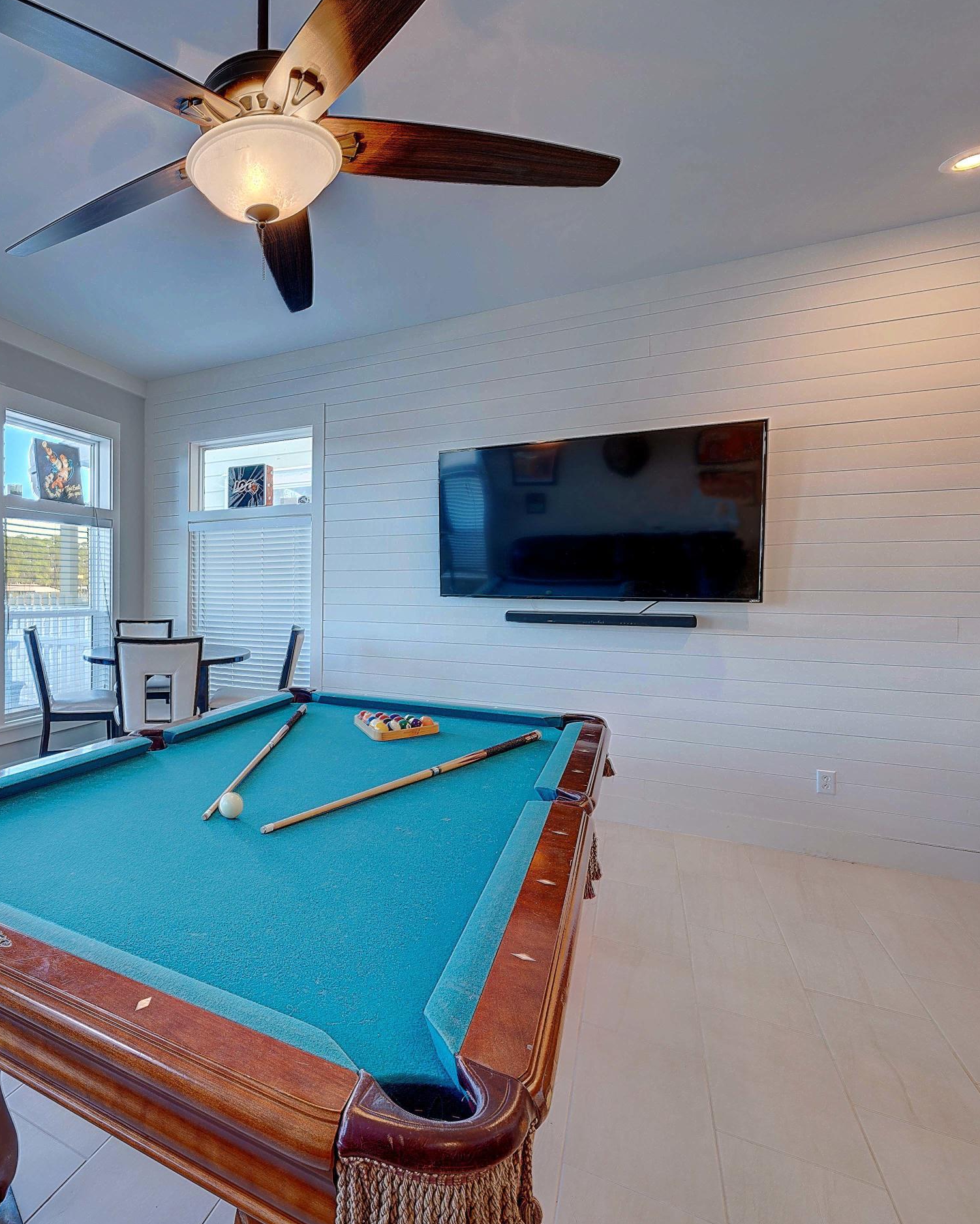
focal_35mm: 18
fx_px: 652
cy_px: 586
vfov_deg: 86.3
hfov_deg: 67.5
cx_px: 208
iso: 100
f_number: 8
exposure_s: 1/5
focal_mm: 12
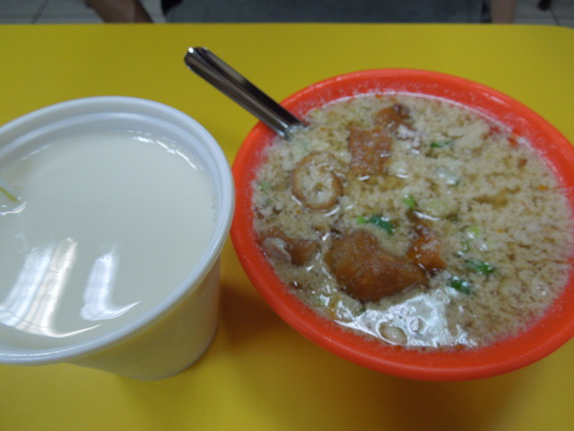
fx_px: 415
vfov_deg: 54.9
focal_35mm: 25
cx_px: 287
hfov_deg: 69.4
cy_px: 216
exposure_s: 1/30
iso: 200
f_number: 3.3
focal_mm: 4.5
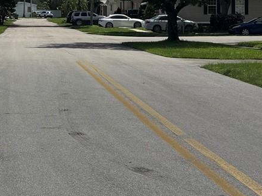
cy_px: -22
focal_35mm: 113
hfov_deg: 17.3
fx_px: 855
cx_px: 46
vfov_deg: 12.9
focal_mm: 6.76
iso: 100
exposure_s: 1/12346
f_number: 1.78
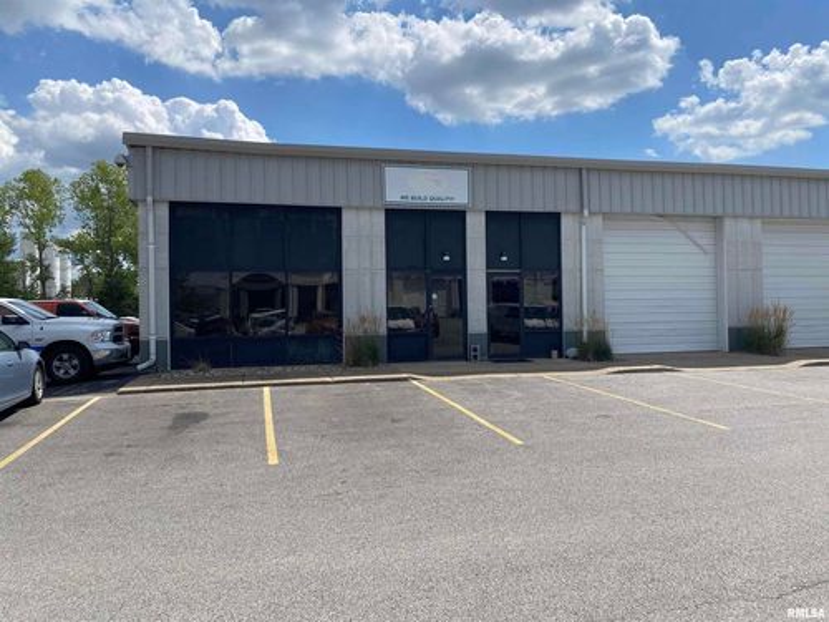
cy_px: 311
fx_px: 623
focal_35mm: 26
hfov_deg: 67.3
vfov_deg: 53.1
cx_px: 414
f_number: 1.8
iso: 32
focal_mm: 4.25
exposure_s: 1/4608
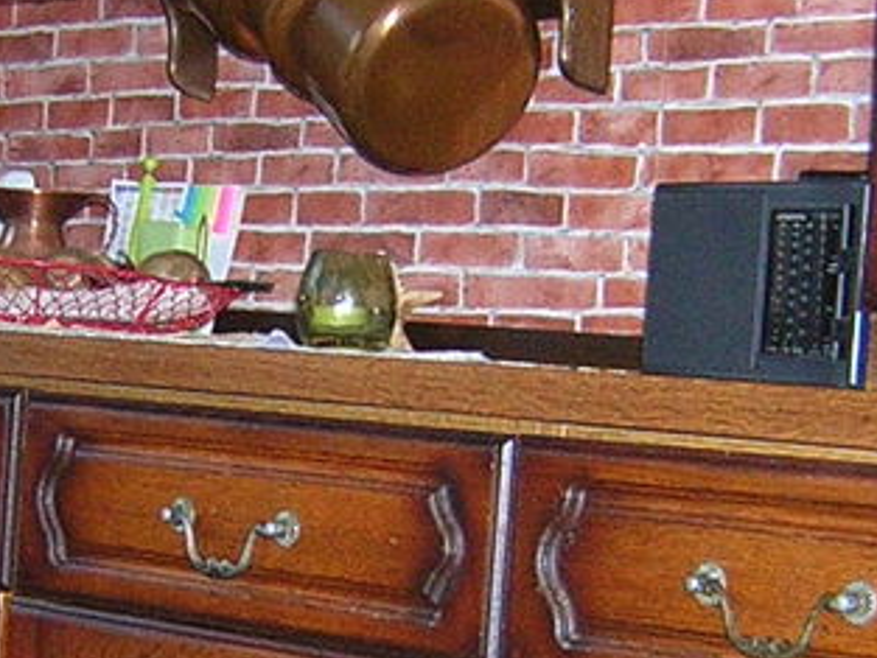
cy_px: 543
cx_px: 356
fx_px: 2915
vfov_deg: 12.8
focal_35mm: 115
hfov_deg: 17.1
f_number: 2.6
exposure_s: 1/60.1
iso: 400
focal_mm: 4.7
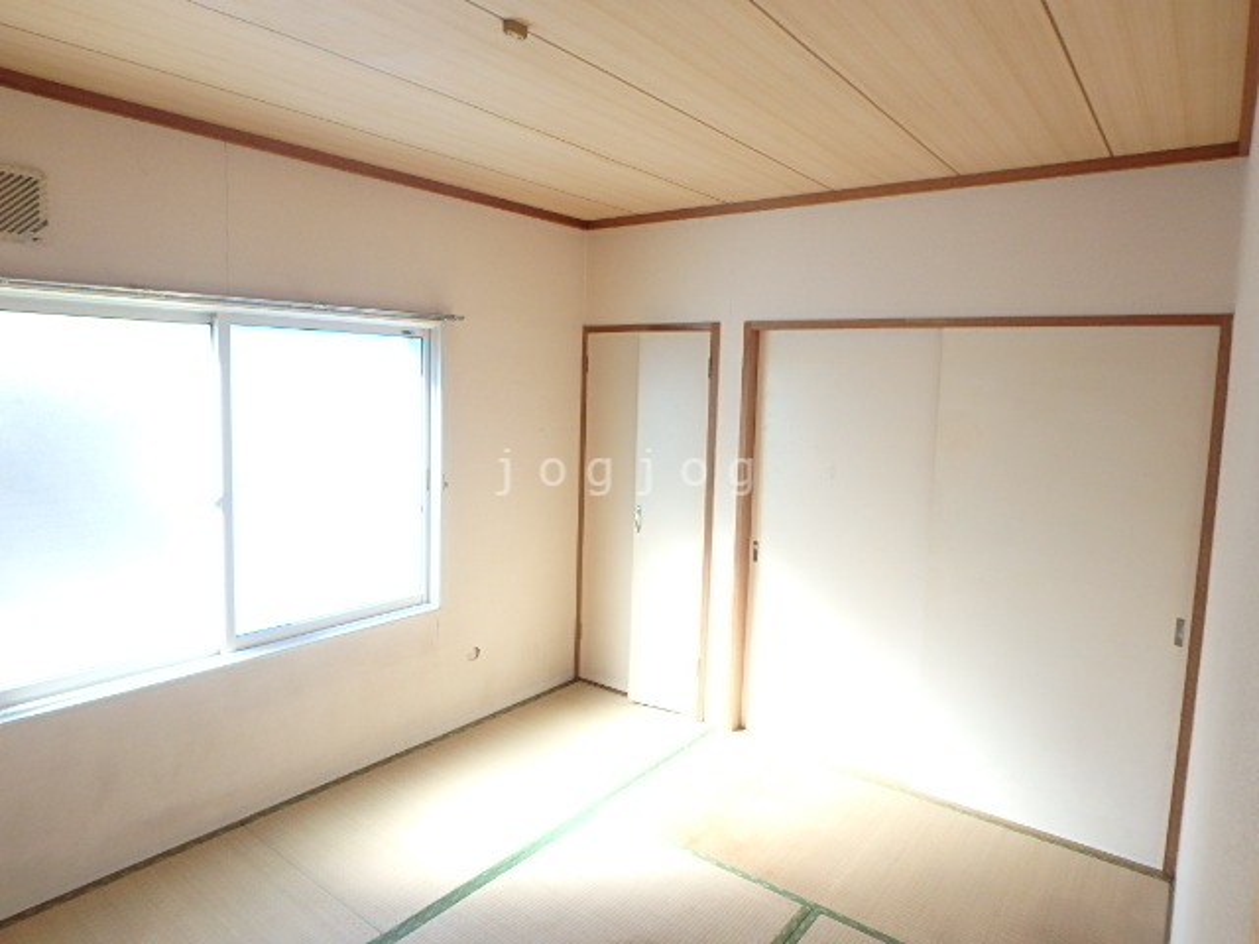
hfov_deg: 79.0
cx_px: 630
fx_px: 764
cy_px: 472
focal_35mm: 21
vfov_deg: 63.4
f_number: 3.5
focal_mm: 3.7
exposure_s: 1/60
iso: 160
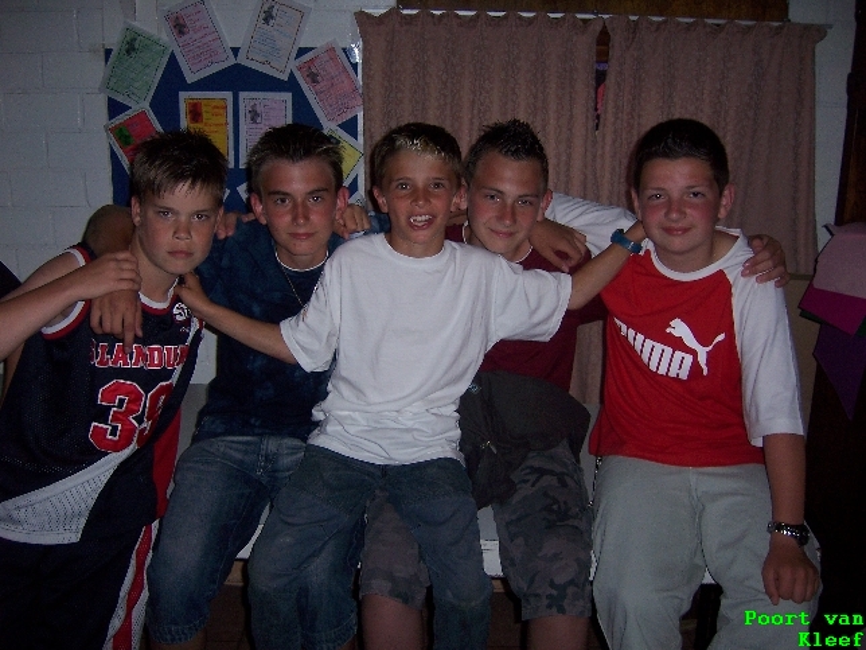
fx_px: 901
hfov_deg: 51.4
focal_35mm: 36
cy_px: 325
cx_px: 433
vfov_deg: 39.7
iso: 125
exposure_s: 1/60
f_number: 2.8
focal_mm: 6.2
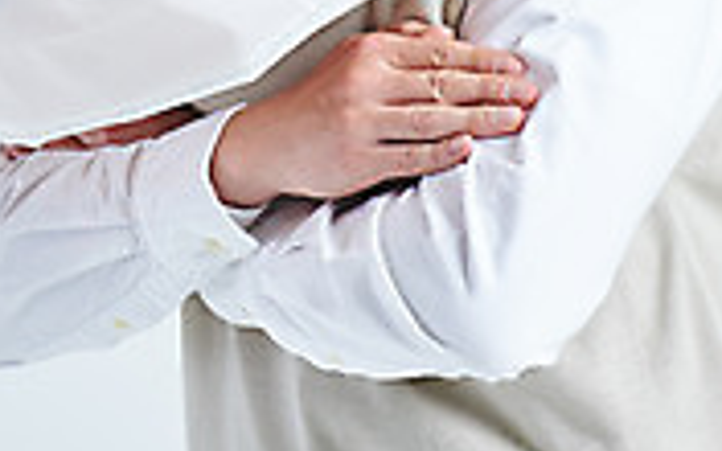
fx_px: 9878
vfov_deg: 2.6
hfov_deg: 4.2
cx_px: -232
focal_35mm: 502
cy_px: -295
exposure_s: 1/125
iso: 100
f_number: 14
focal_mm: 145
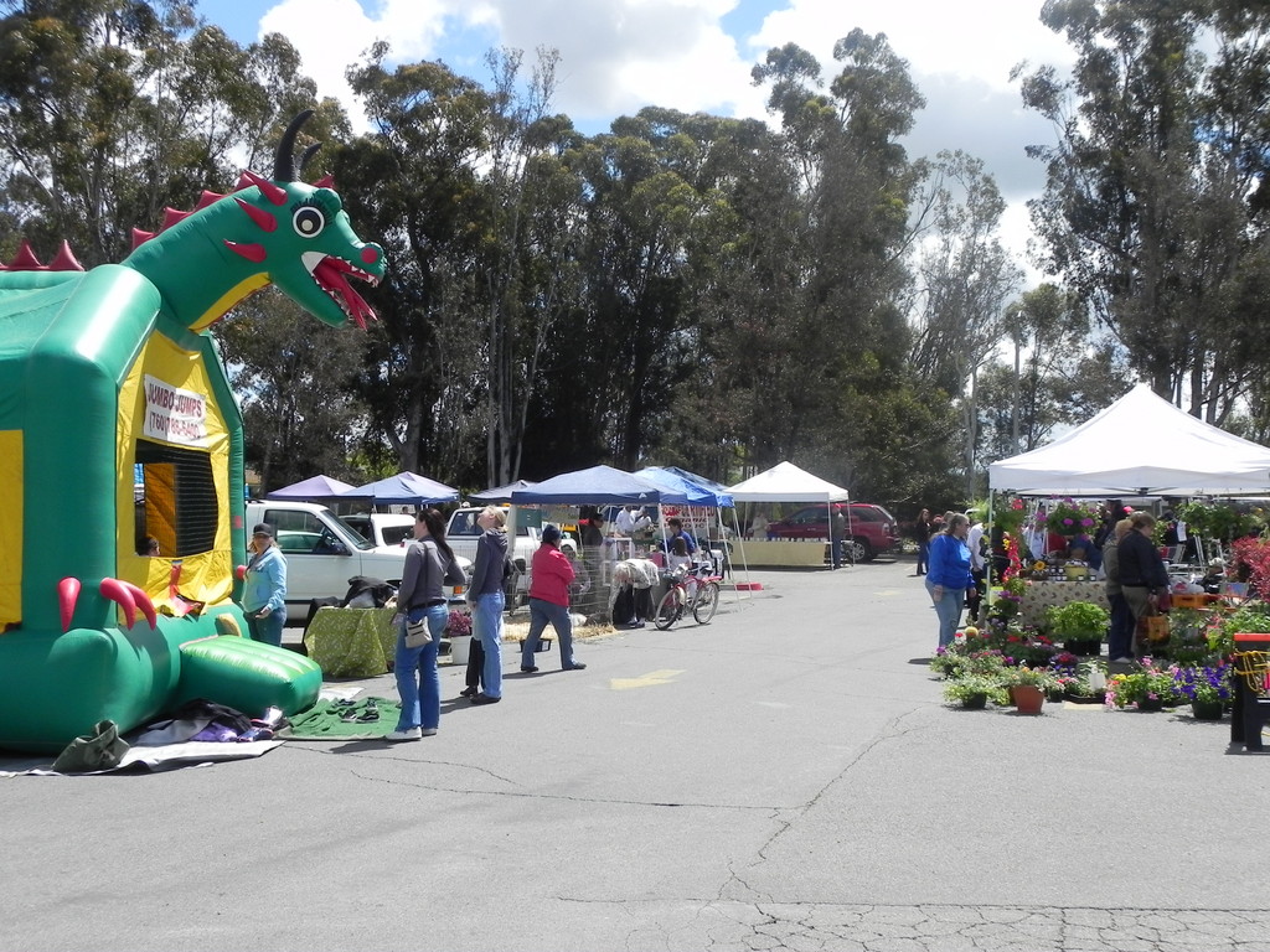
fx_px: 1357
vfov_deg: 38.7
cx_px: 635
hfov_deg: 50.1
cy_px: 476
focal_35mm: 37
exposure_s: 1/362
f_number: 7.1
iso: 160
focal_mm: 6.6
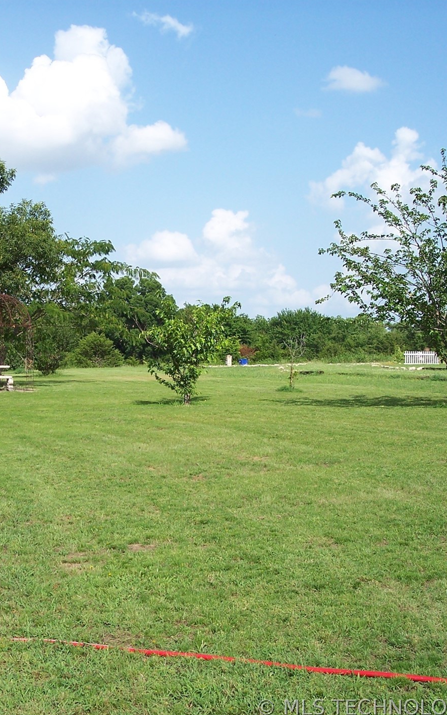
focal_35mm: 56
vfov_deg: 36.3
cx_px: 98
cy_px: 361
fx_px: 1091
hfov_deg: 22.9
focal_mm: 8
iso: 100
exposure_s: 1/750
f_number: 4
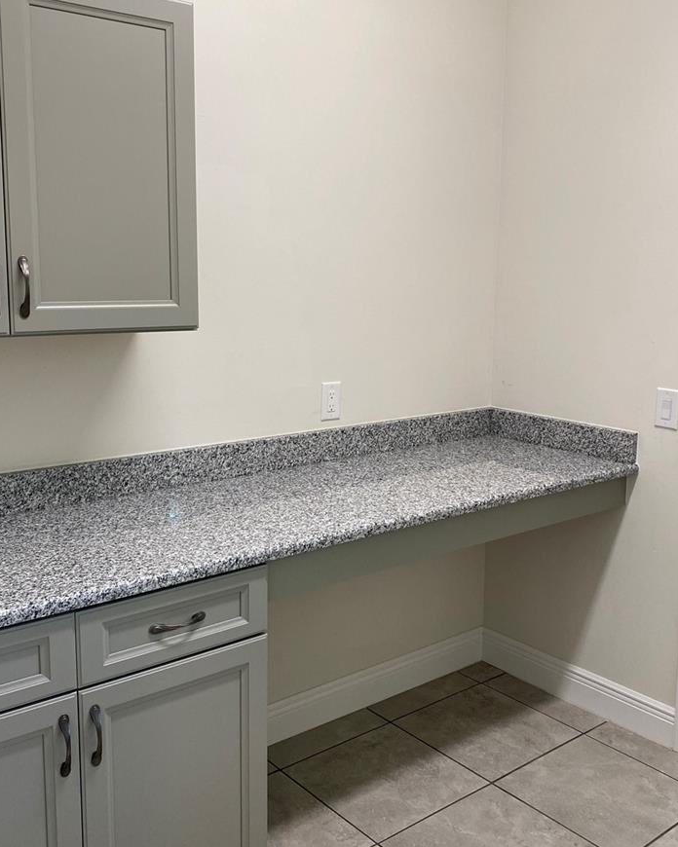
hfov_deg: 42.2
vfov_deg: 51.5
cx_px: 339
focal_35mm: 35
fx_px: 878
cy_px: 412
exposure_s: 1/120
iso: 100
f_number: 1.8
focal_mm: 4.25
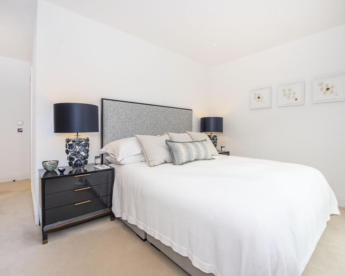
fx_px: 163
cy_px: 138
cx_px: 169
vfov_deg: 80.4
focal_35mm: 16
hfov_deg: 93.1
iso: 320
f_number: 7.1
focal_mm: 14
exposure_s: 1/125
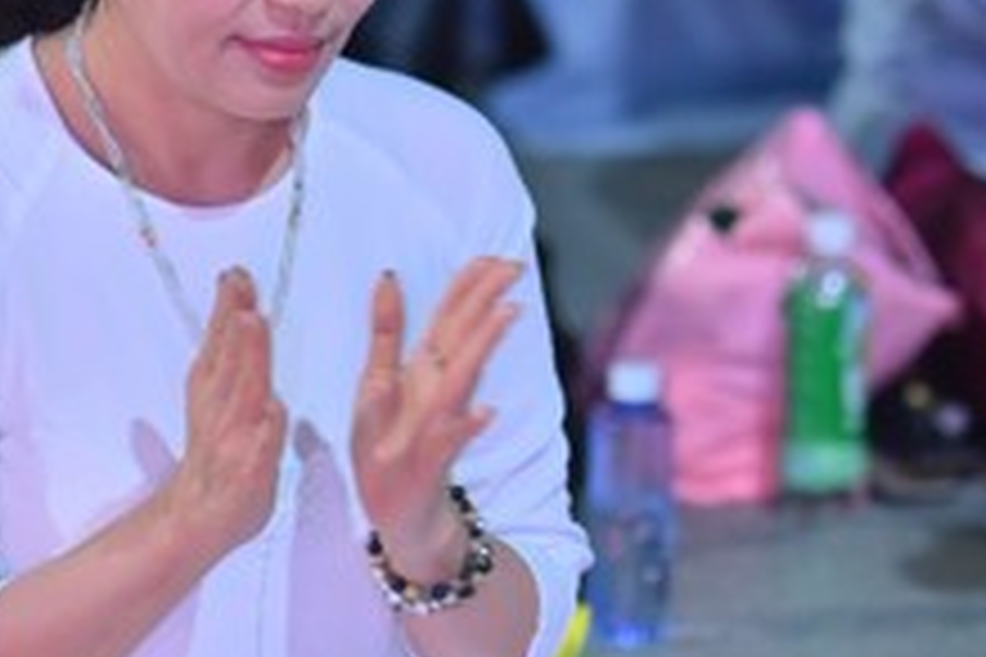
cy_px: -81
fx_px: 6901
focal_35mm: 252
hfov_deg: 8.2
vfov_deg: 5.4
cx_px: 227
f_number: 2.2
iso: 640
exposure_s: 1/125
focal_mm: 85
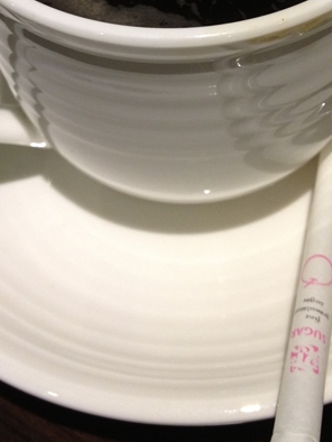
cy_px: 44
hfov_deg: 20.7
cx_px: 177
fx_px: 907
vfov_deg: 26.5
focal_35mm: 71
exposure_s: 1/20
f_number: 2.4
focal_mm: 4.28
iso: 160
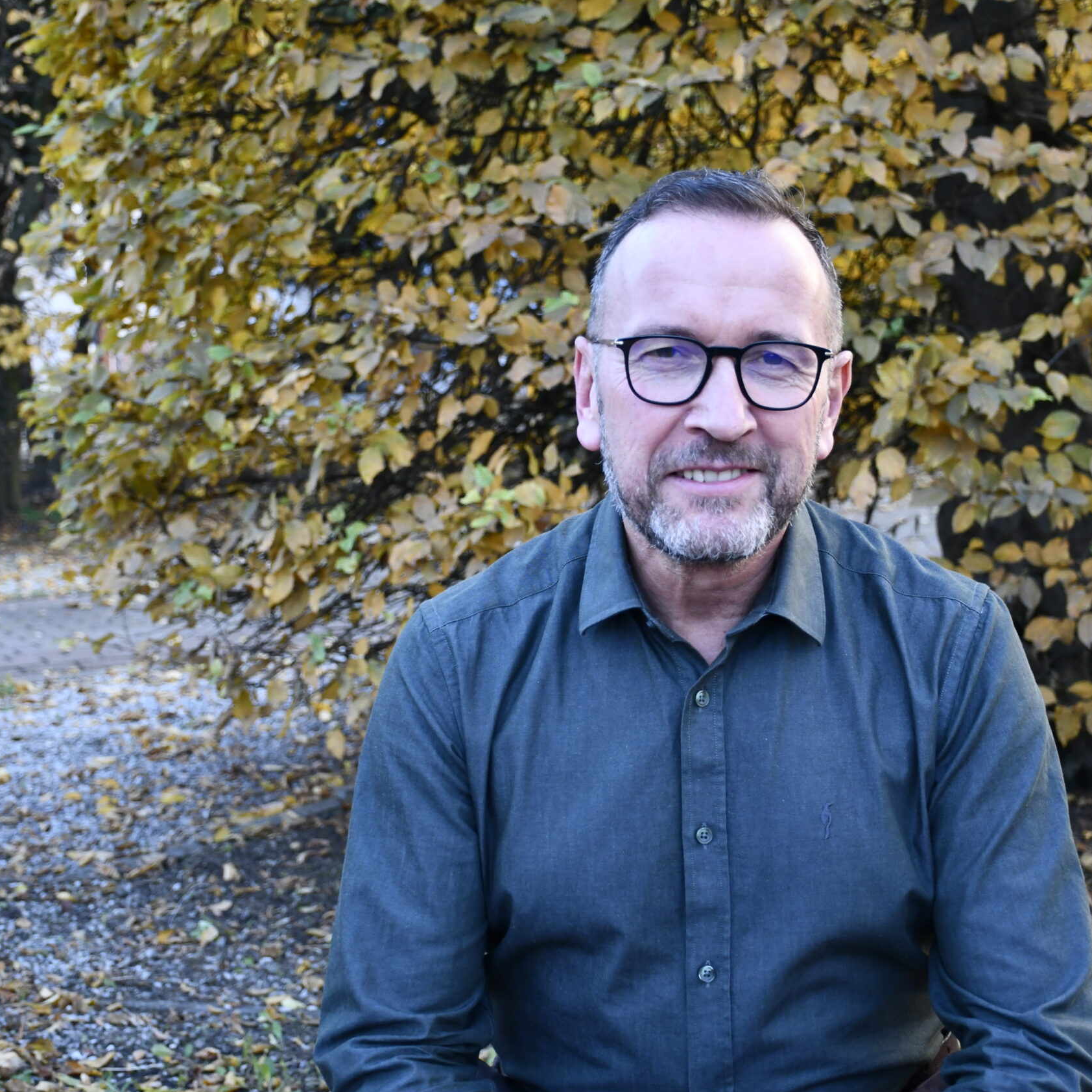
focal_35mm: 62
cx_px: 550
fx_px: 2213
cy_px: 492
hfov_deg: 27.7
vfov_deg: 27.7
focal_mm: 32
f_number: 4
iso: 800
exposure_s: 1/200
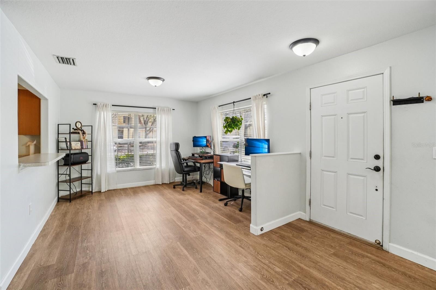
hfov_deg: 100.4
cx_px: 218
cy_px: 145
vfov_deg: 77.3
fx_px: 182
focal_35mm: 15
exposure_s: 1/30
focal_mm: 10
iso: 100
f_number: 8
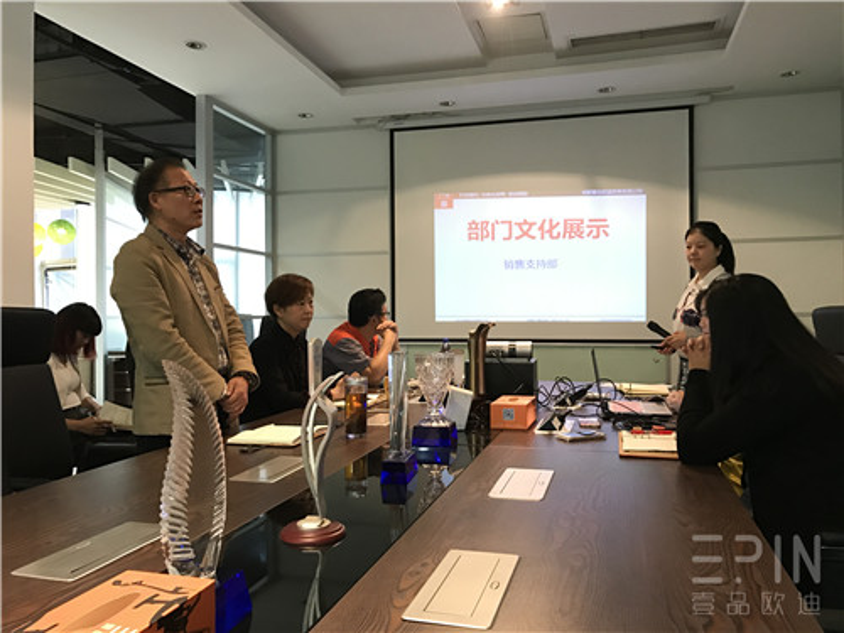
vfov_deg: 49.7
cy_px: 316
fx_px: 683
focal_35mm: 28
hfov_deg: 63.4
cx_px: 422
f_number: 1.8
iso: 100
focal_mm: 3.99
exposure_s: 1/17
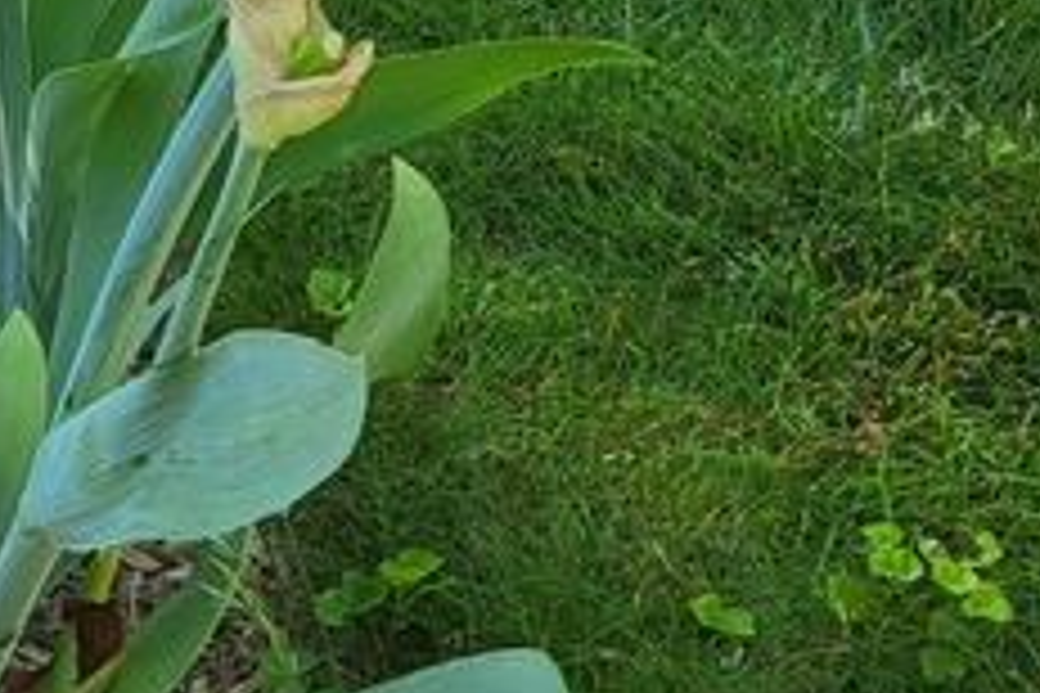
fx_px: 3380
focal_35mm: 117
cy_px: -392
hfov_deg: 16.9
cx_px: -131
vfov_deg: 11.2
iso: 50
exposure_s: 1/239
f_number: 1.8
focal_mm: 4.25
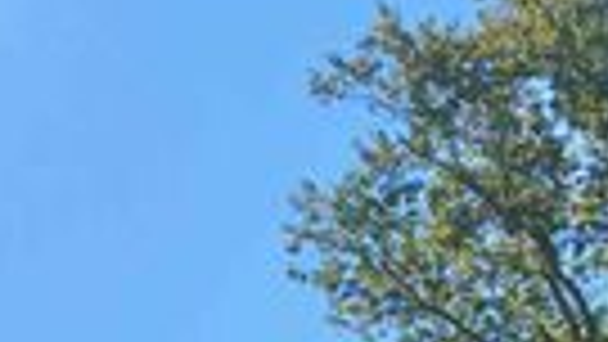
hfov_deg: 20.2
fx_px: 1693
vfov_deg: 10.3
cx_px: 455
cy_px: 758
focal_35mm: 105
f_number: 1.8
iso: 20
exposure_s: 1/654
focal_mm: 3.98
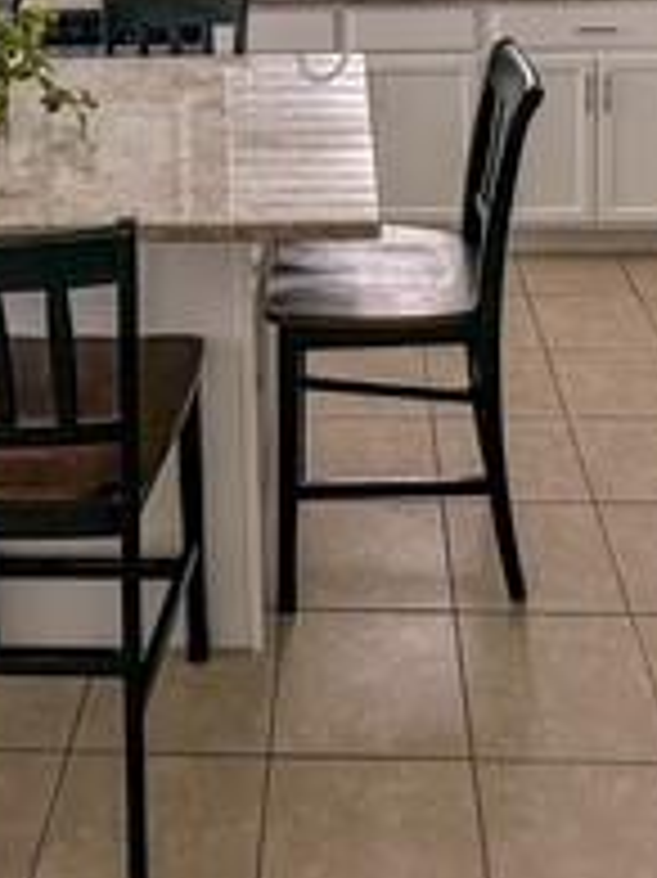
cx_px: 292
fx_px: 1165
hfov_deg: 31.5
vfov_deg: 35.2
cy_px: -95
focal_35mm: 46
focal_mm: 2.22
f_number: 2.2
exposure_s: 1/125
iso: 40
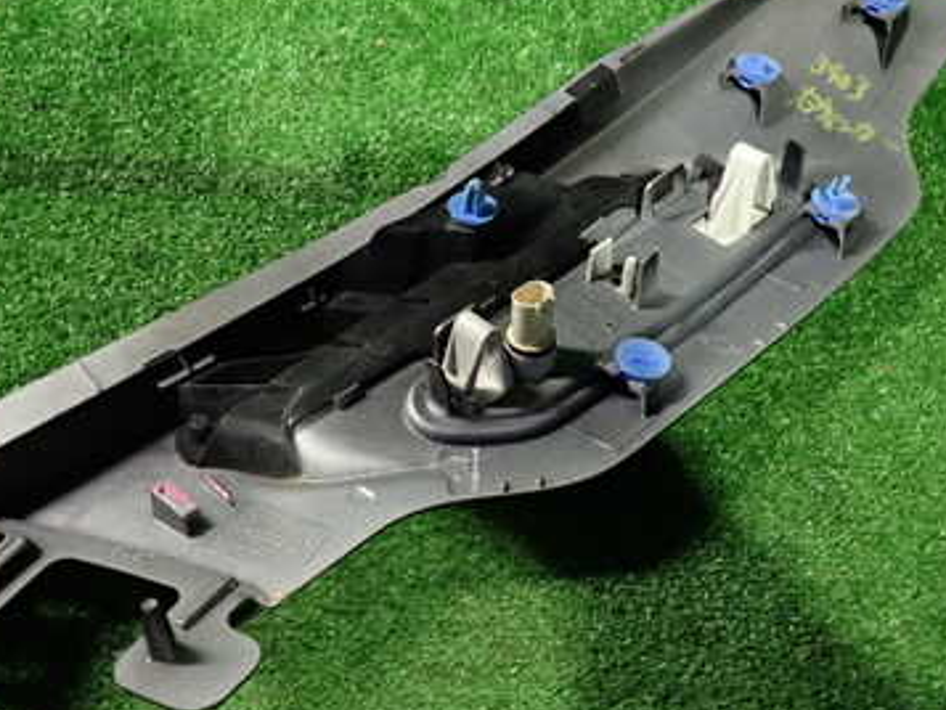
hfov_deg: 44.8
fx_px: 1148
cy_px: 347
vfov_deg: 34.4
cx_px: 461
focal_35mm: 42
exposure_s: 1/30
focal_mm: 4.5
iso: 400
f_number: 2
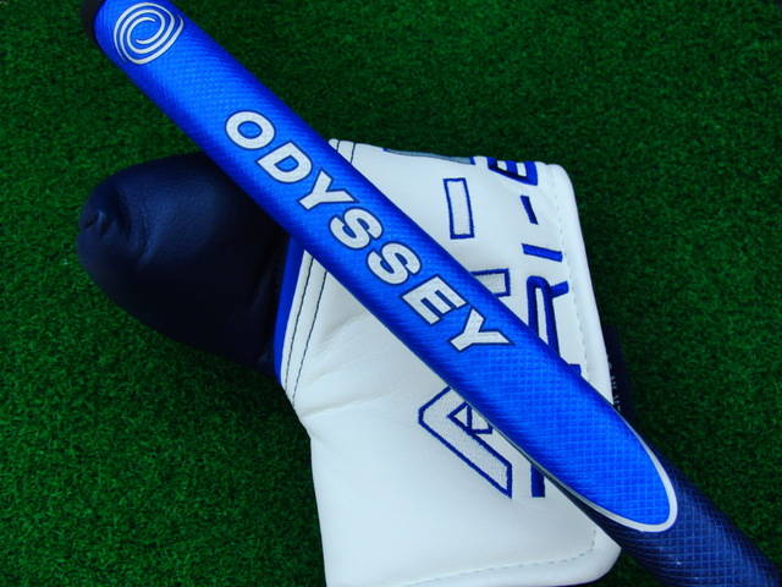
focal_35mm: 37
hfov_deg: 50.1
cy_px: 294
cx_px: 391
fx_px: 836
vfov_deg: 38.7
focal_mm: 6.42
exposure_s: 1/80
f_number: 3.6
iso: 250
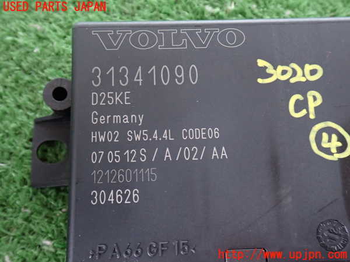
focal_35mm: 36
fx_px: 364
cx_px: 175
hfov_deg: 51.4
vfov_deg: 39.7
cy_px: 131
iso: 800
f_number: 2.5
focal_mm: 6.37
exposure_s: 1/15
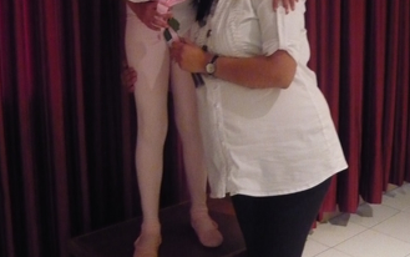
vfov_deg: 25.0
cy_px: 56
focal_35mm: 51
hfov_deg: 39.5
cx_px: 223
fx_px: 570
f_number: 2.8
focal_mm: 5.5
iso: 800
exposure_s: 1/15
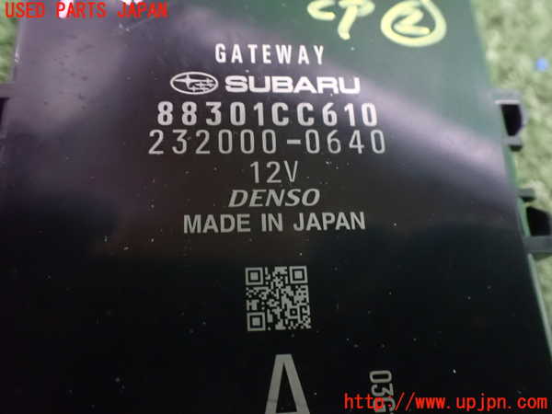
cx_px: 276
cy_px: 207
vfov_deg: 46.8
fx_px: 478
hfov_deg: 60.0
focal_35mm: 30
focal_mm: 5.4
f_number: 2.3
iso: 1600
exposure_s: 1/30
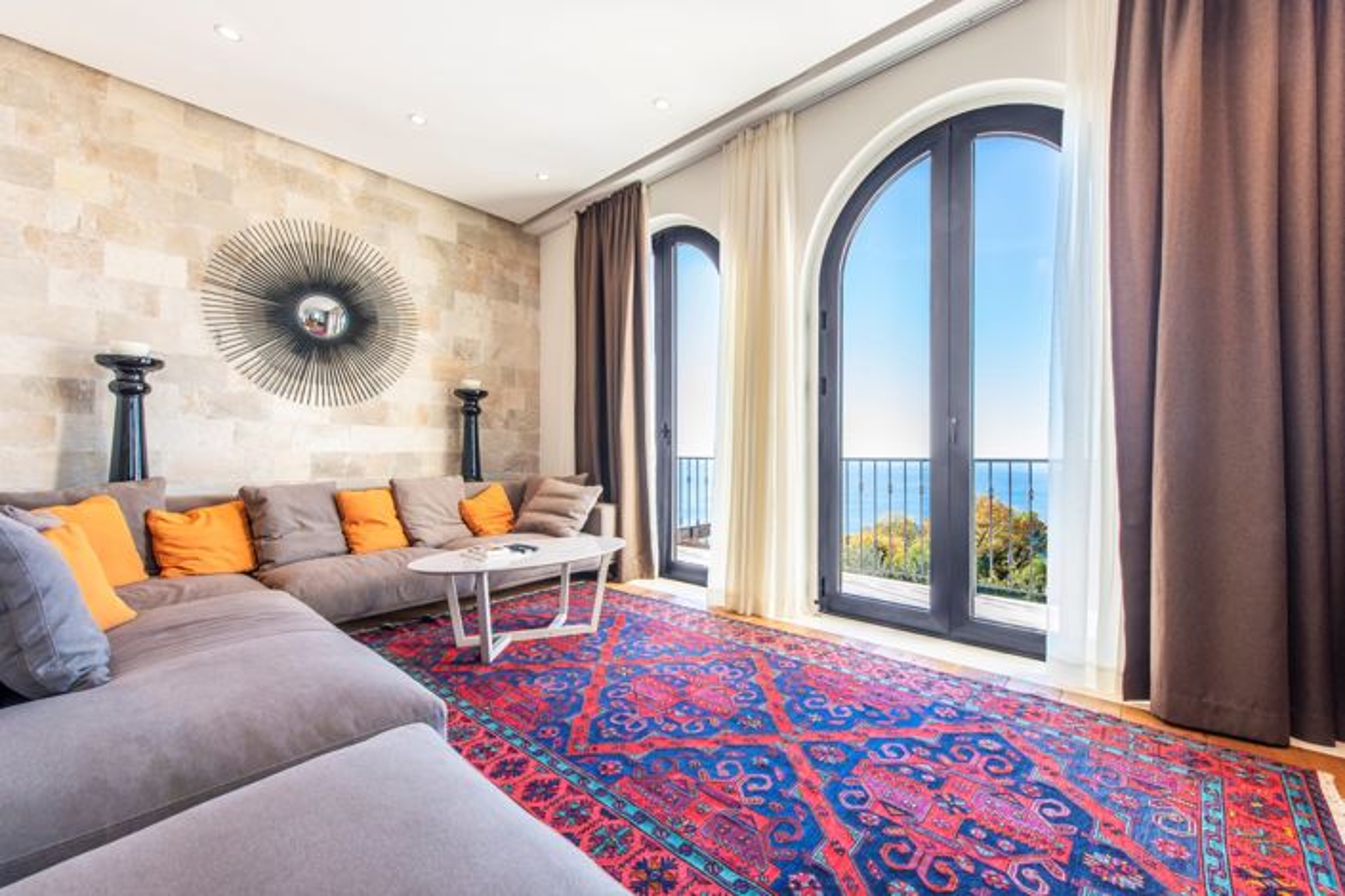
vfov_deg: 81.2
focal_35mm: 14
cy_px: 448
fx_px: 523
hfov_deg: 104.3
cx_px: 672
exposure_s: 1/20
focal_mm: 14
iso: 50
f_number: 7.1
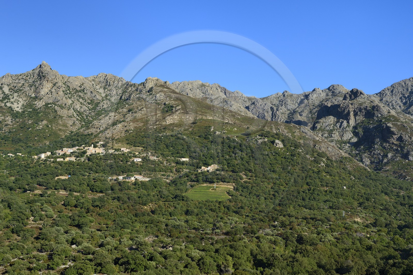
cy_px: 138
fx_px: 401
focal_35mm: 35
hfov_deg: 54.5
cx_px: 206
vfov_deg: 37.8
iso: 200
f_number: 7.1
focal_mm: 35
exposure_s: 1/640
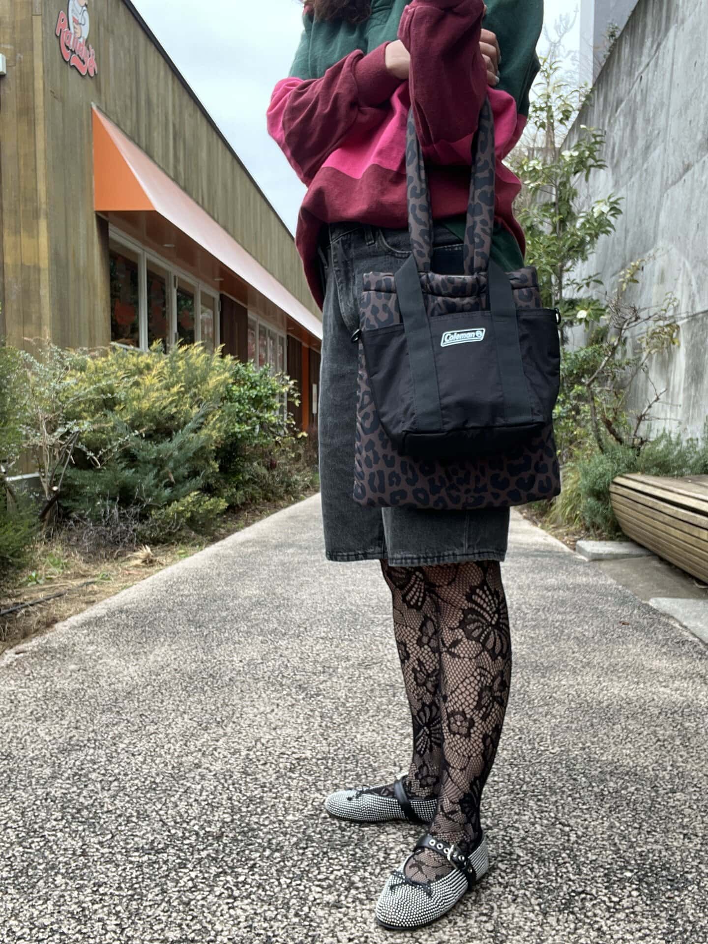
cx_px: 354
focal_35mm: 30
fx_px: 818
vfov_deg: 60.0
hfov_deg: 46.8
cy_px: 472
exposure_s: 1/121
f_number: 2.2
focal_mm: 2.71
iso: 25
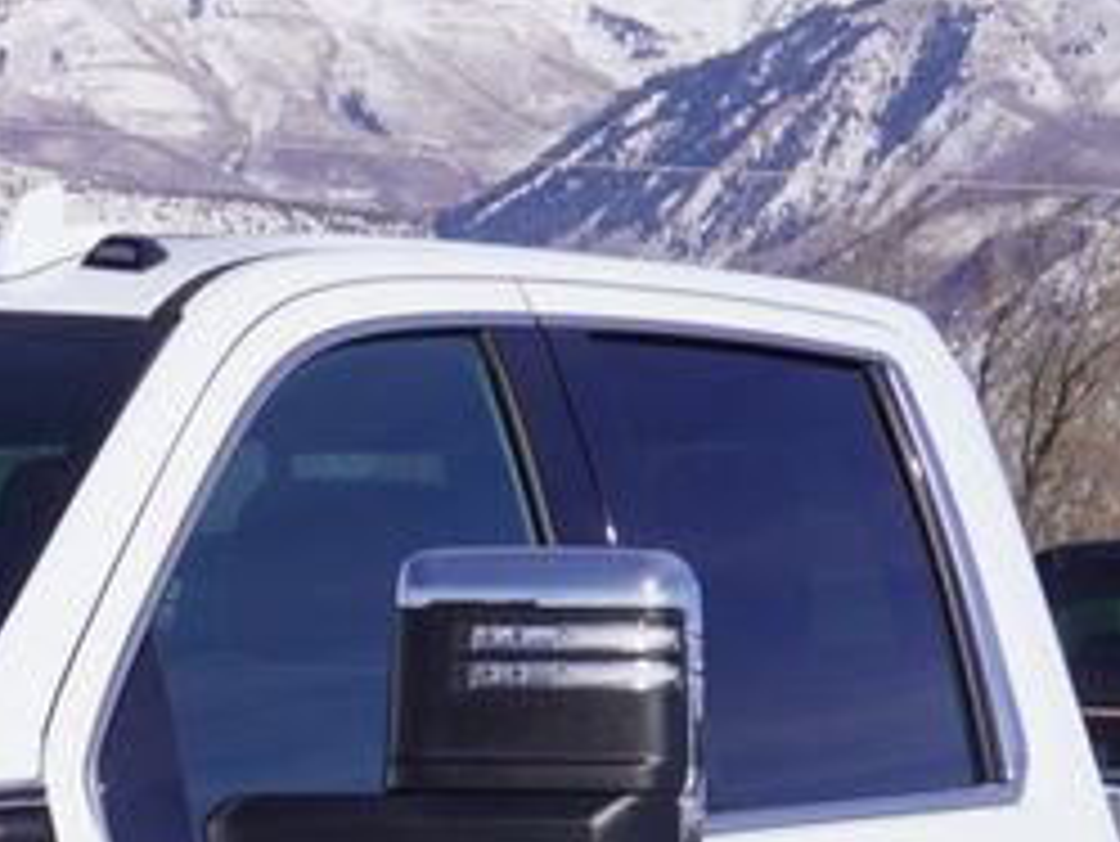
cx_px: -513
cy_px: 1418
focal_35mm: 184
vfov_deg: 7.9
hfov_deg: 10.4
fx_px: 5955
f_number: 11
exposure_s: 1/250
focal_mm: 31
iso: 100
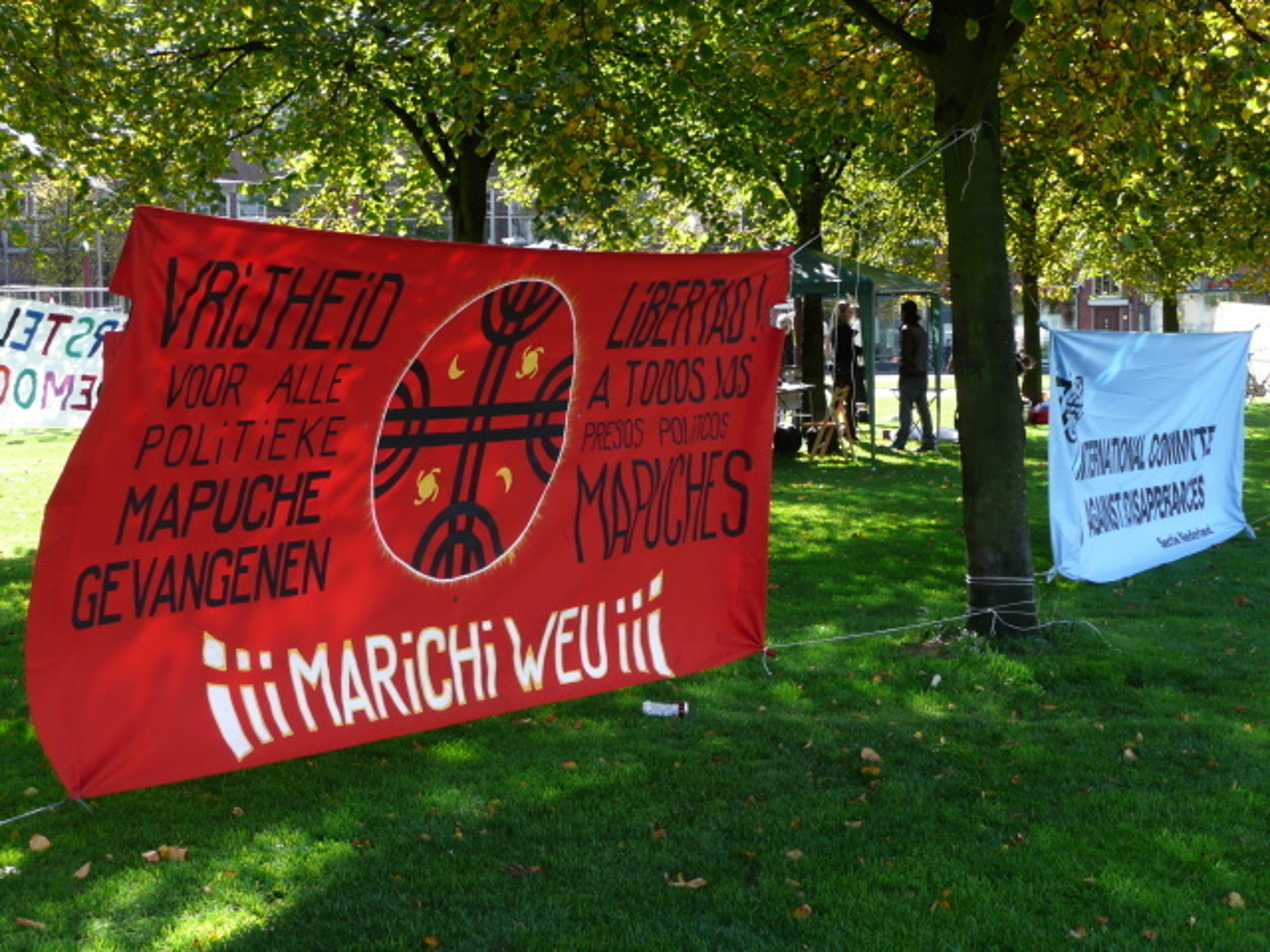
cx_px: 635
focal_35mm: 58
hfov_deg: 33.2
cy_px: 476
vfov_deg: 25.2
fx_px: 2128
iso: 100
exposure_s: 1/100
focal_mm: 9.5
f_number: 4.4
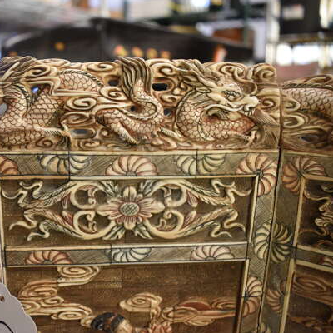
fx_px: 381
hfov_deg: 46.1
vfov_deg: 47.2
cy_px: 167
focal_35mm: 35
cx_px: 98
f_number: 4.5
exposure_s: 1/60
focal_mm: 18
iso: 800
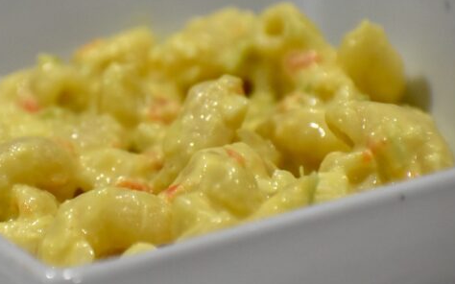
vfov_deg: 1.8
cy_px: 121
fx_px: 9224
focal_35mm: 744
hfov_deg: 2.8
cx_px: 131
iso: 1000
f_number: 6.3
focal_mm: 300
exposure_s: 1/500
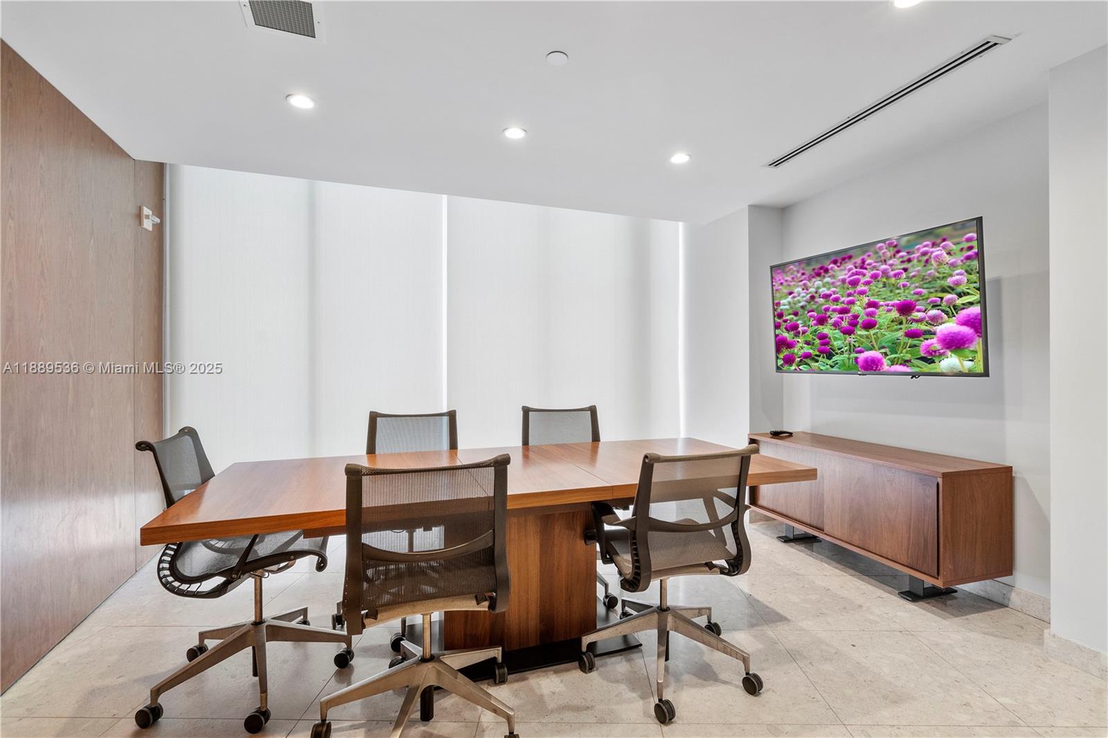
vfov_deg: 73.7
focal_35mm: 16
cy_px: 369
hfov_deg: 96.7
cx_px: 554
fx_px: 492
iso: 1000
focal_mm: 16
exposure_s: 1/40
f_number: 8
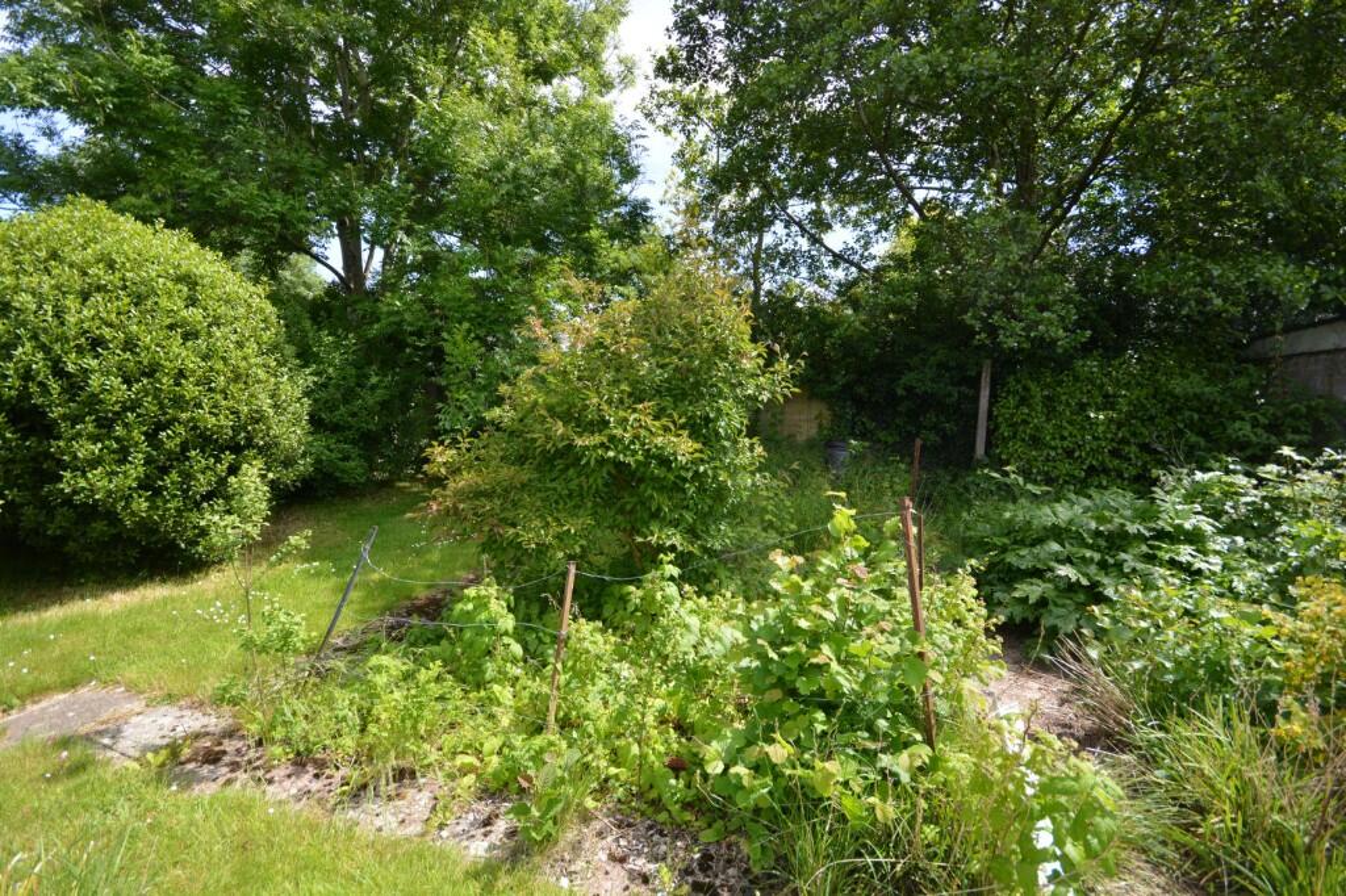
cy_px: 448
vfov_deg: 77.3
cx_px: 673
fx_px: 561
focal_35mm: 15
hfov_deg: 100.4
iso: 400
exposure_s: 1/400
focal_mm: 10
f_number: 8
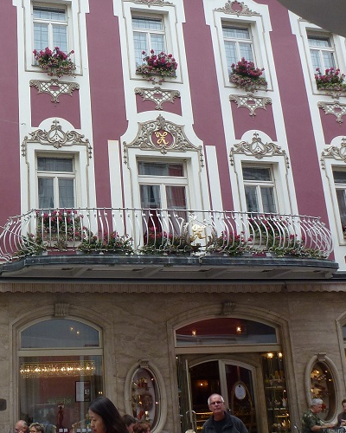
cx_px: 67
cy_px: 208
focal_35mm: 48
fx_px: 614
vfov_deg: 38.8
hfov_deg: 30.6
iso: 100
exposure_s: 1/160
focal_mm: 4.3
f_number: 4
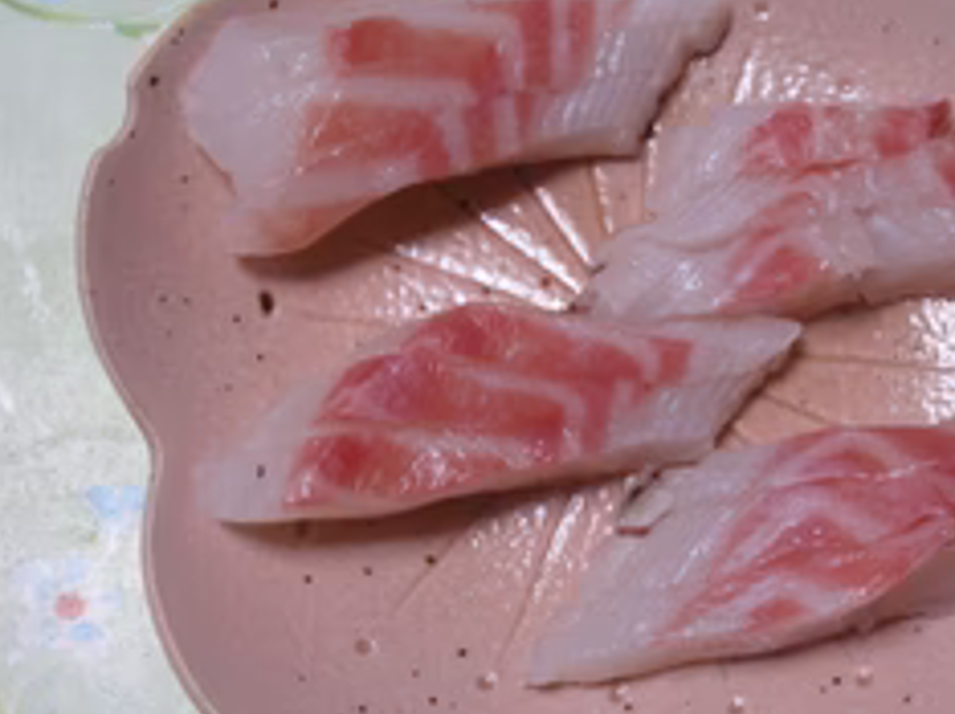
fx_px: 1791
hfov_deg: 29.5
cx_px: 677
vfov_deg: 22.5
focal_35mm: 65
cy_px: 379
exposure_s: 1/8.7
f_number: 3.5
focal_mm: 6.3
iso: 200
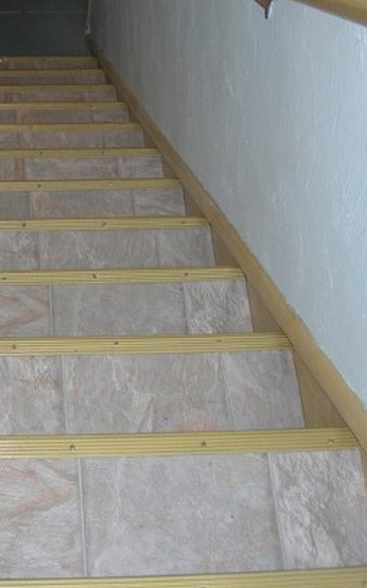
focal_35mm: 76
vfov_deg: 26.6
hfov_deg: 16.6
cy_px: 117
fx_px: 1218
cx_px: -38
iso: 50
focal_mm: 7.8
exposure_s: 1/60.1
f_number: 2.8
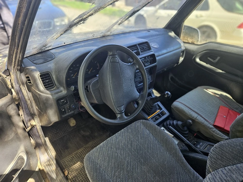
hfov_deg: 73.9
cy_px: 91
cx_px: 122
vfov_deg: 58.9
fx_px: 161
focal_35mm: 23
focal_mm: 5.4
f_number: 1.8
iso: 50
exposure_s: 1/192
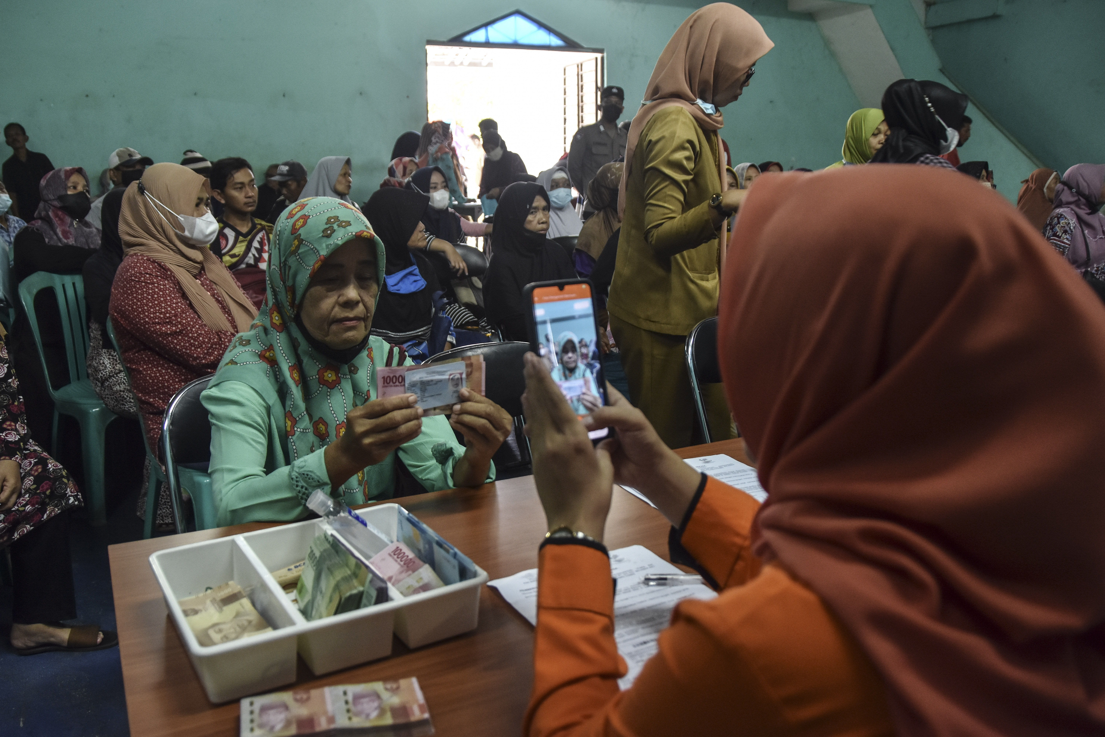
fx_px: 829
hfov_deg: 67.4
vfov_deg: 47.9
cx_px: 552
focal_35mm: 27
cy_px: 368
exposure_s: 1/60
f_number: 3.5
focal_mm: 18
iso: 800
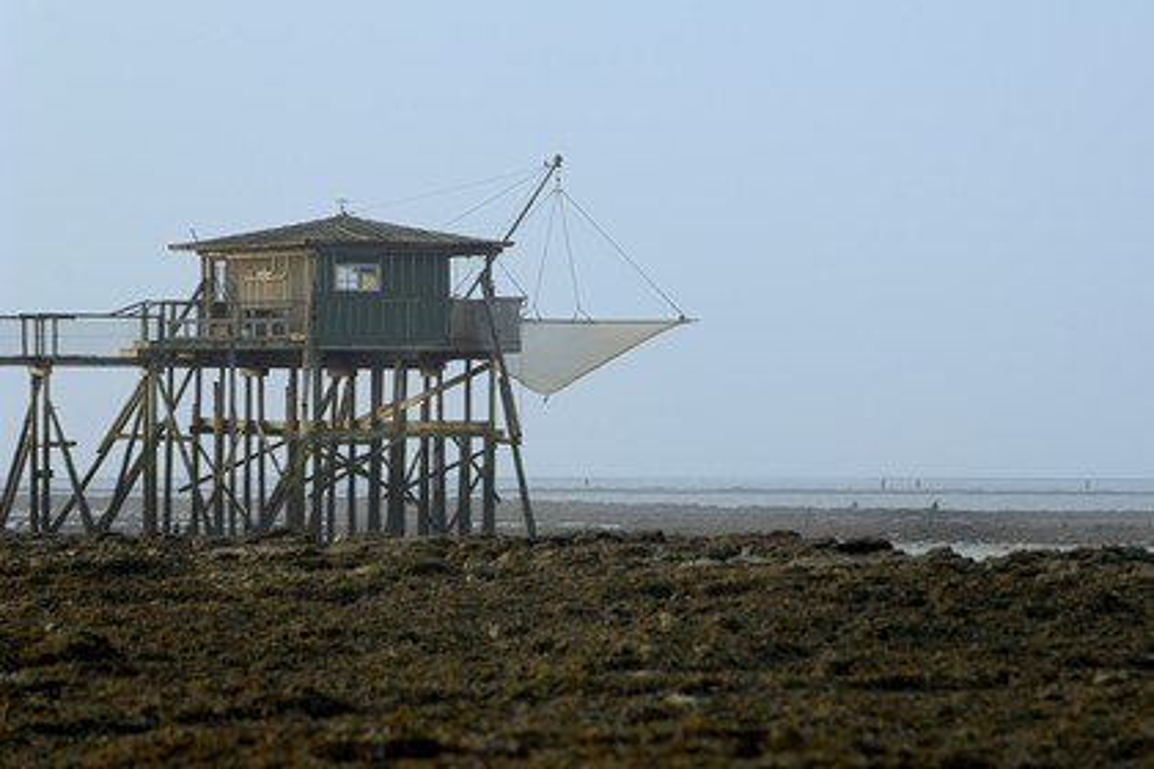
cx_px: 577
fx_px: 9616
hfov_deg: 6.9
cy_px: 384
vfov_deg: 4.6
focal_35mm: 300
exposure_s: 1/125
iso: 100
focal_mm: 200
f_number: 5.3
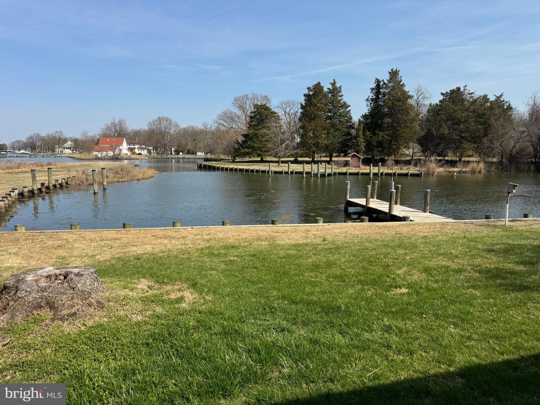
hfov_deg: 71.6
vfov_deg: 56.8
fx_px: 374
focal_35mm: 24
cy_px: 202
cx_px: 270
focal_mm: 6.76
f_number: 1.78
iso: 80
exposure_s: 1/4049
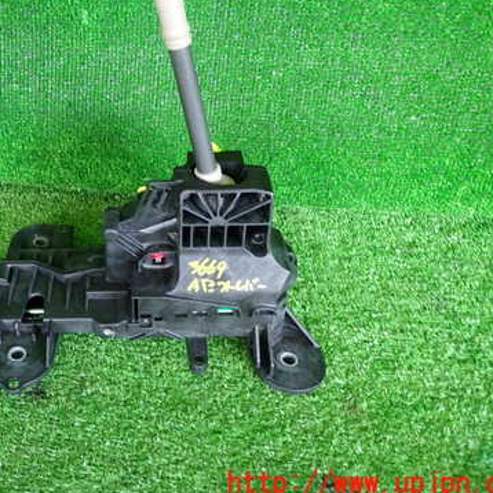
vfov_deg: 44.6
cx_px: 125
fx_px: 596
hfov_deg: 43.5
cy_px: 191
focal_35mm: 37
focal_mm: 4.5
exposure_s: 1/60
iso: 200
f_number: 2
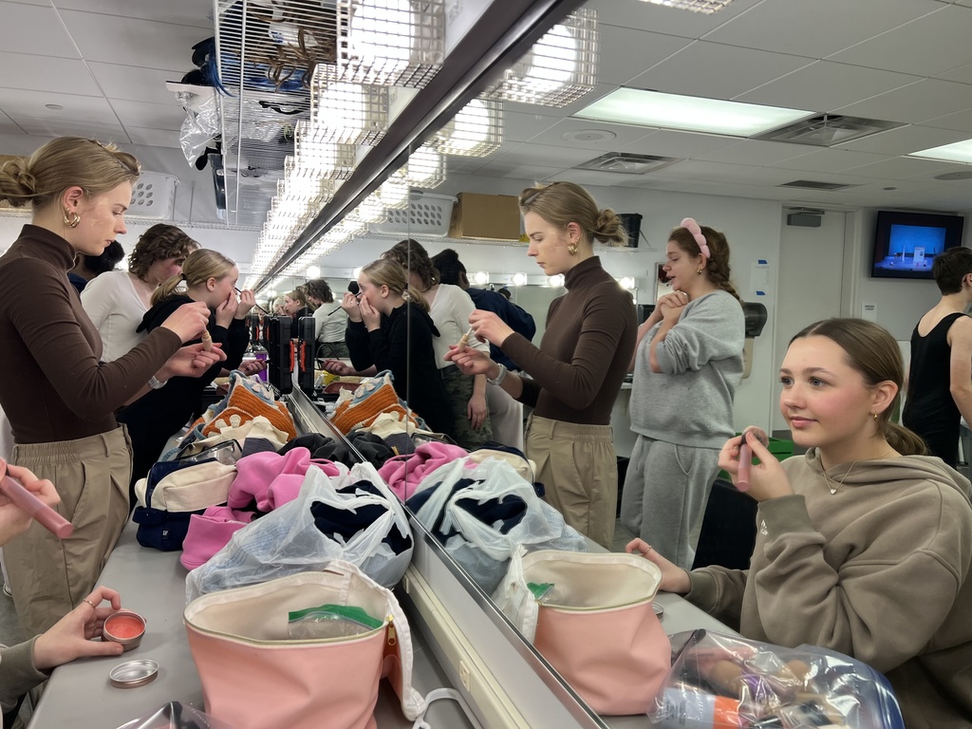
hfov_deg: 67.3
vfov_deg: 53.1
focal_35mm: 26
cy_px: 364
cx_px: 486
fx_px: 730
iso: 50
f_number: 1.5
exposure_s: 1/120
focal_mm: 5.7
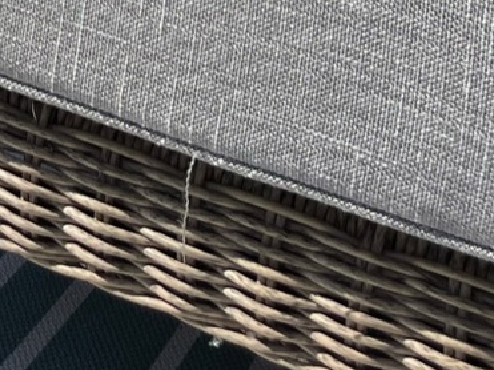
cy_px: -621
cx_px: -213
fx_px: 1997
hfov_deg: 13.4
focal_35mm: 140
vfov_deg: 9.1
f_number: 1.6
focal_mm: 4.2
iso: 32
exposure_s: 1/3731
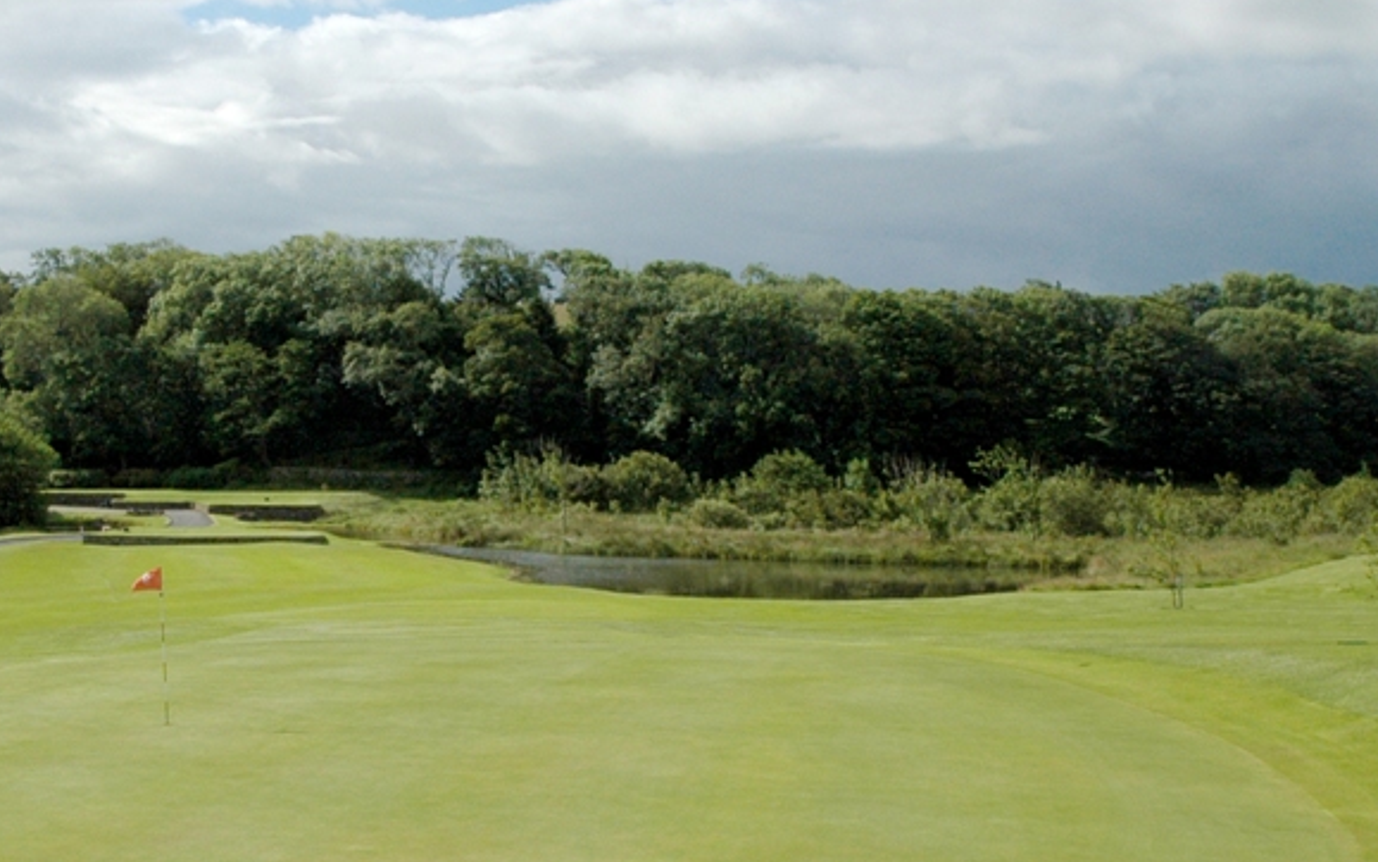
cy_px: 508
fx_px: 2178
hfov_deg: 34.2
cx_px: 314
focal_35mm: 58
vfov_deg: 22.3
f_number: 13
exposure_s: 1/640
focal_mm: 22
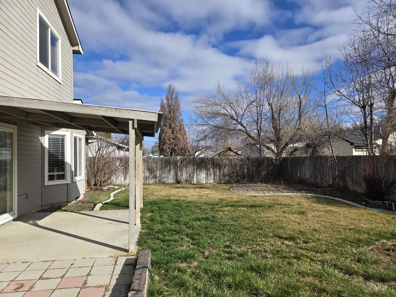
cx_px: 198
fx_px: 263
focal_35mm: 23
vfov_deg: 58.9
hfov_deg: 73.9
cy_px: 148
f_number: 1.8
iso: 25
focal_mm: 5.4
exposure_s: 1/2283
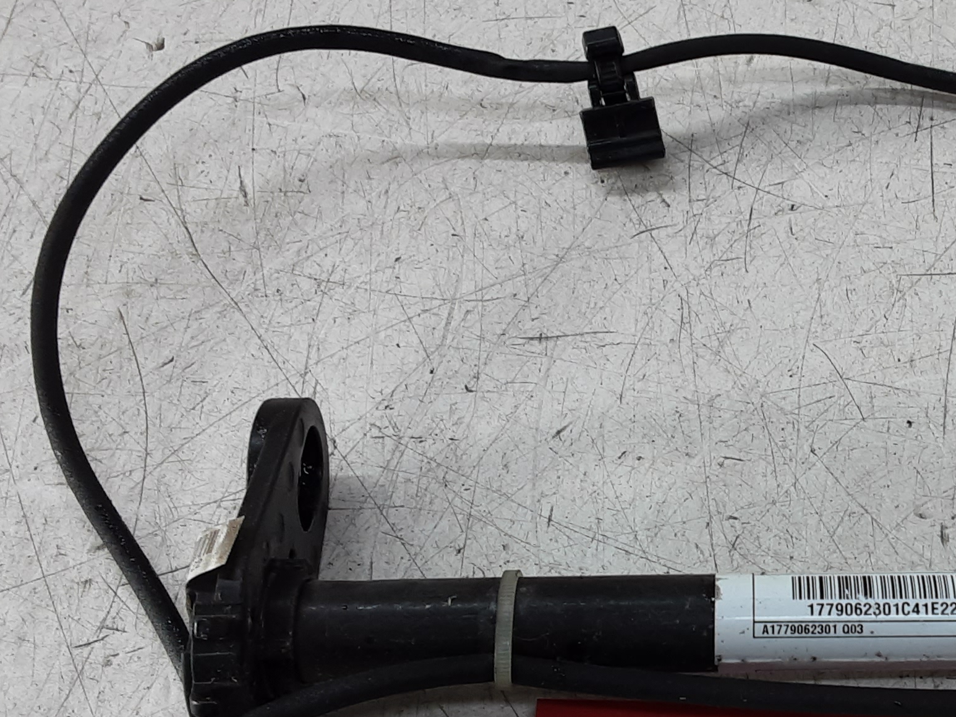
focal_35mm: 57
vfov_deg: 25.6
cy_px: 452
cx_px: 854
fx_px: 1574
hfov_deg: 32.2
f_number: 1.9
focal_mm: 2.91
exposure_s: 1/50
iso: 40
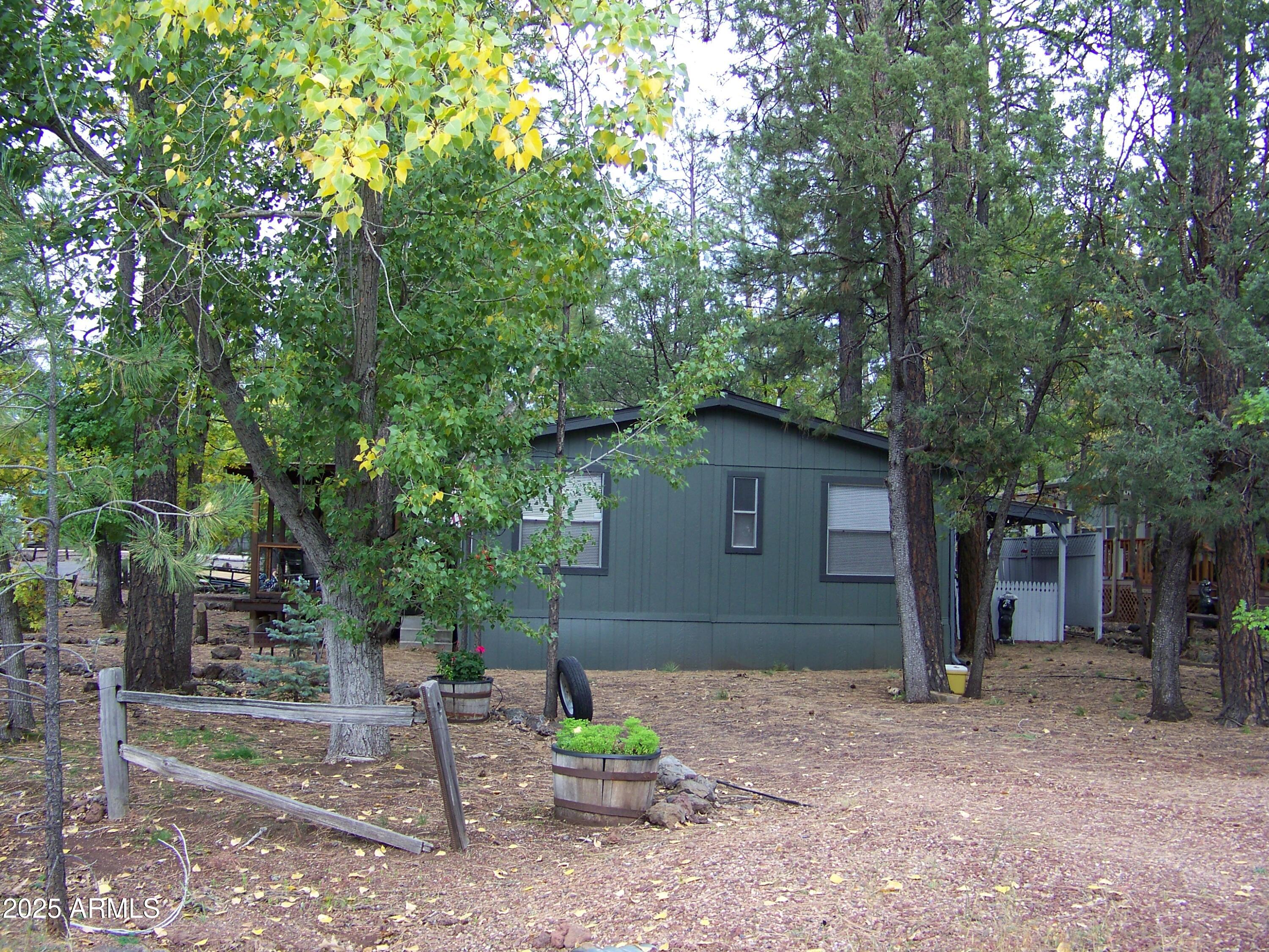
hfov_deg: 51.4
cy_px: 476
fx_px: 1320
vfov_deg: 39.7
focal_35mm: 36
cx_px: 634
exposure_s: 1/60
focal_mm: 5.85
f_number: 2.8
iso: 64
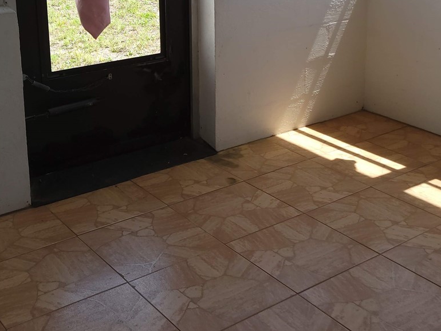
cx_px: 251
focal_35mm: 54
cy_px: 28
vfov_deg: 26.1
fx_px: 688
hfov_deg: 35.5
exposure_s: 1/461
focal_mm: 5.4
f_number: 1.8
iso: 40
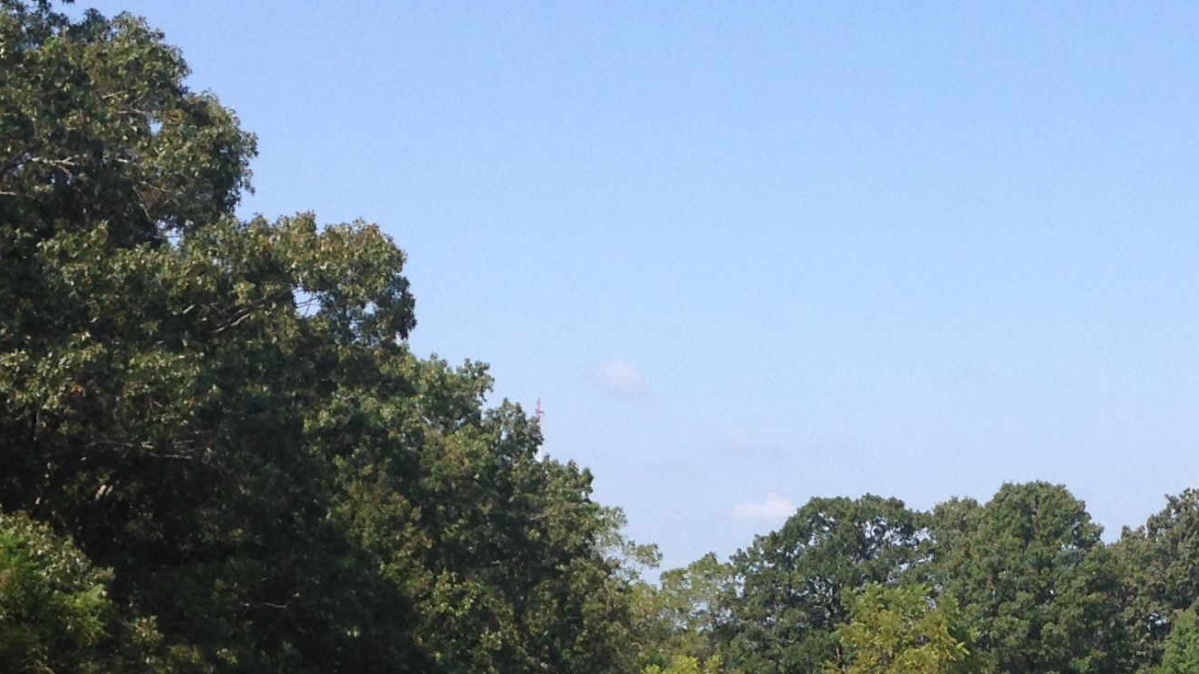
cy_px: 751
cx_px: 776
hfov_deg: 23.6
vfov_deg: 13.2
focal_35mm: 90
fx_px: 2861
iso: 50
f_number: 2.4
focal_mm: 4.12
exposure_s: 1/1323
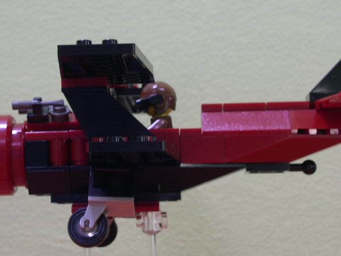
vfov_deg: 11.8
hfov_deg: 15.8
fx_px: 1231
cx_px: 169
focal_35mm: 125
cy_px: 98
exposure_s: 1/13.2
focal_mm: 16.3
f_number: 4
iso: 100
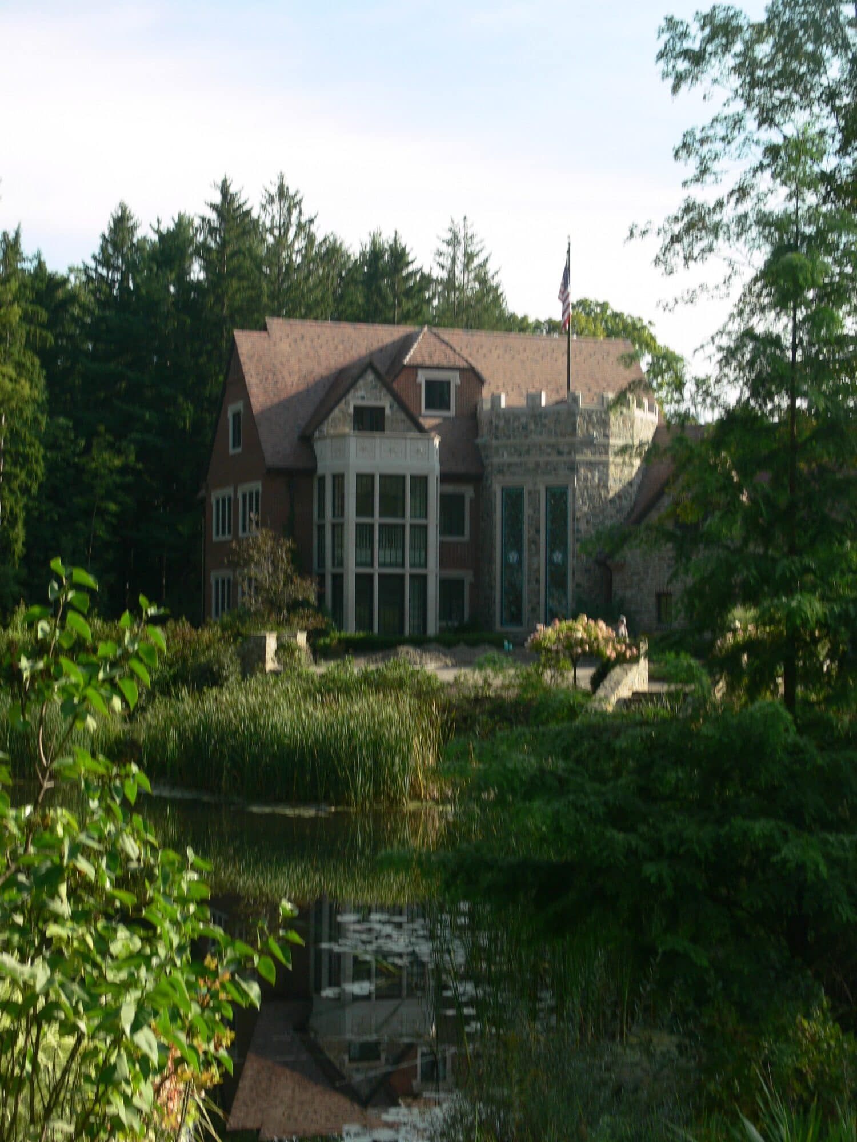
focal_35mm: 63
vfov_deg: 30.7
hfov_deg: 23.3
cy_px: 571
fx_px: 2080
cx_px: 428
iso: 80
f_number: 4
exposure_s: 1/100
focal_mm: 13.3
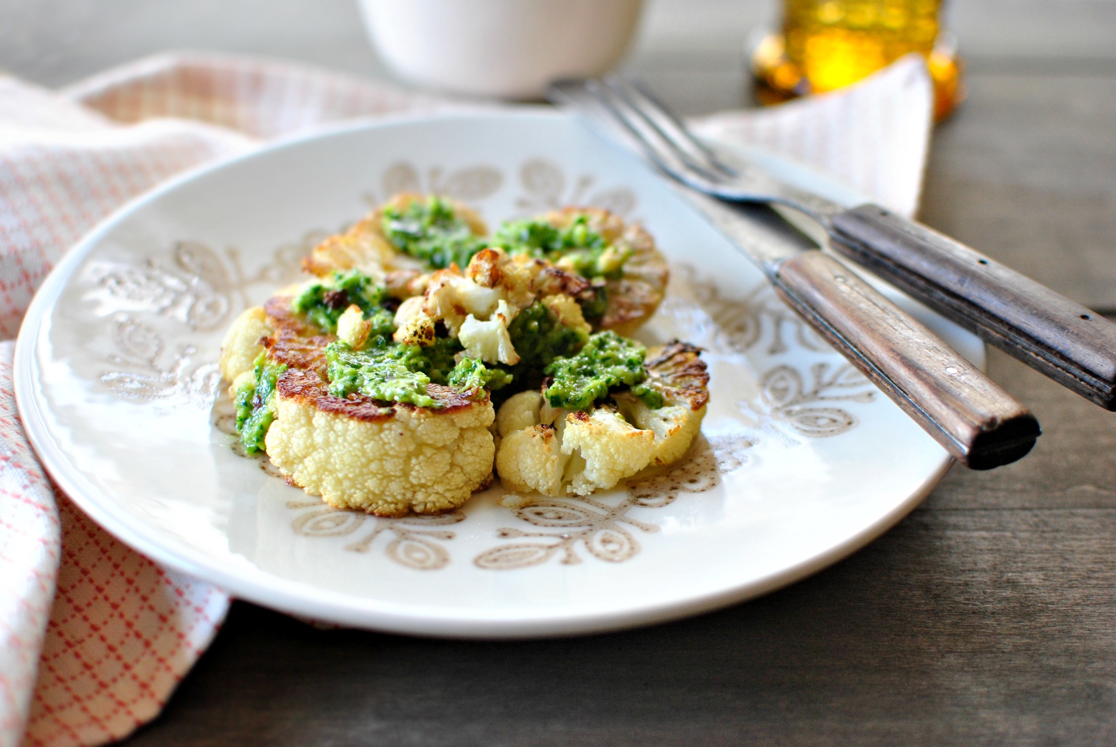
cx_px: 558
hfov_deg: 37.8
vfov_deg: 25.8
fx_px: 1629
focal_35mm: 52
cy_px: 374
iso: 400
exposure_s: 1/160
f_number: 2.5
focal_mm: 35
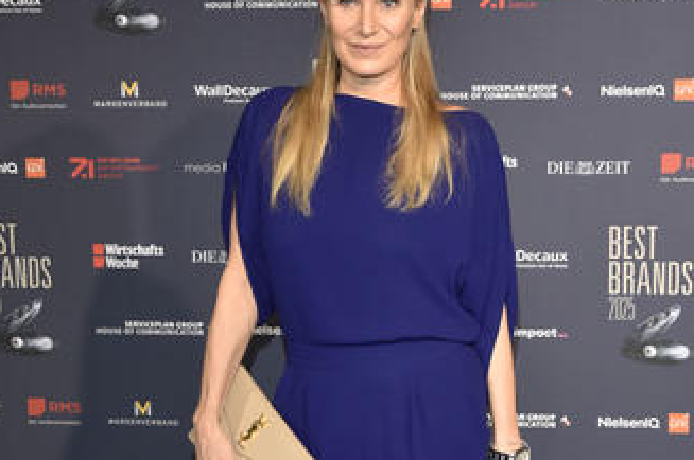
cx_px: 398
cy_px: 204
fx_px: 1116
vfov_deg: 23.3
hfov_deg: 34.5
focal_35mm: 58
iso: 1250
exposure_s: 1/250
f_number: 7.1
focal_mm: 42
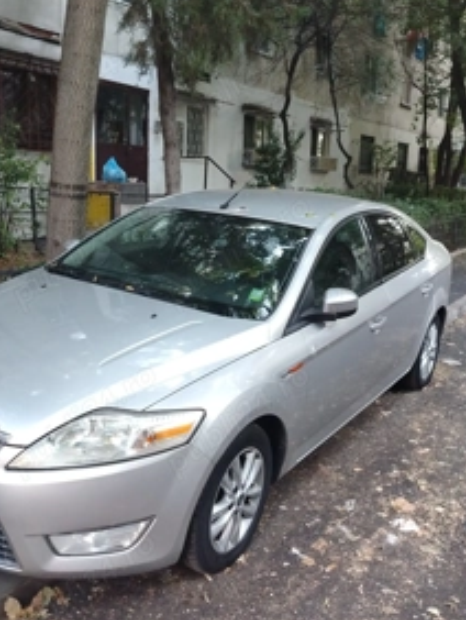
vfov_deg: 53.9
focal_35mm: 34
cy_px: 288
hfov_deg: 41.4
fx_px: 609
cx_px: 160
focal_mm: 5.25
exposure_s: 1/100
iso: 4172
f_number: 1.75
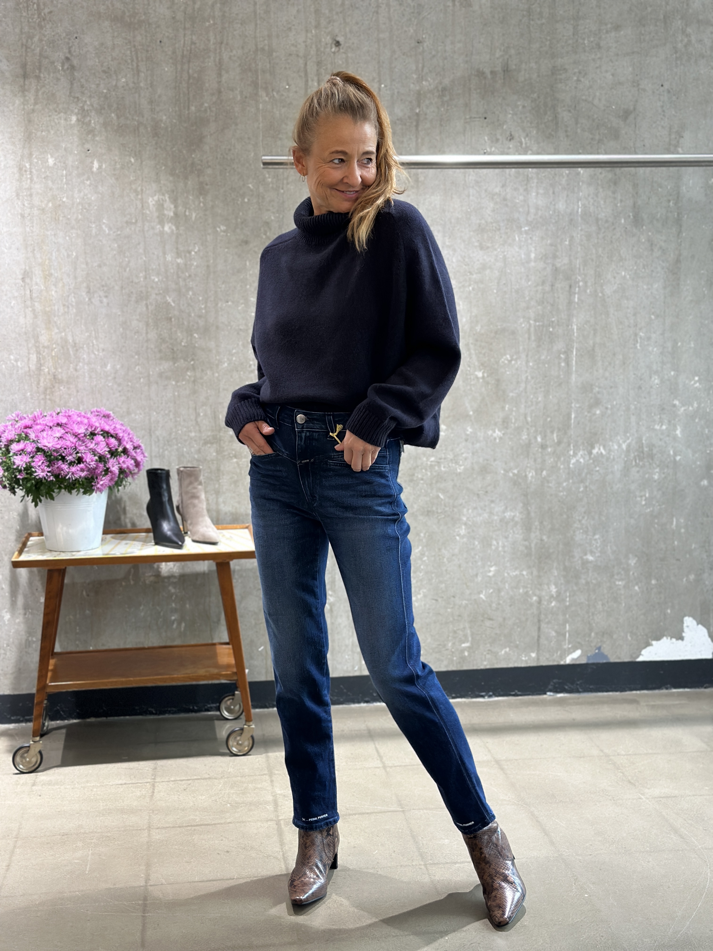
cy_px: 476
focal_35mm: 48
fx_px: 1318
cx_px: 356
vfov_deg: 39.7
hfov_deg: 30.3
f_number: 1.78
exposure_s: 1/100
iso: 200
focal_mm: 6.86
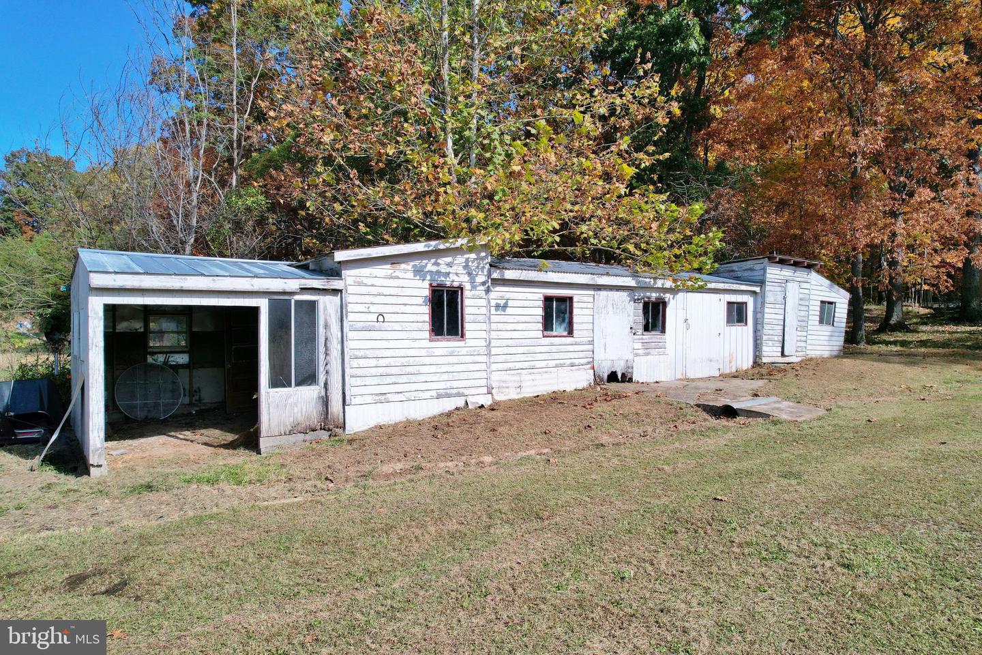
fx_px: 600
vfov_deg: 57.2
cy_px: 328
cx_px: 491
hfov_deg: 78.6
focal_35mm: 22
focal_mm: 8.38
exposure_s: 1/2500
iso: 110
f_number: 2.8
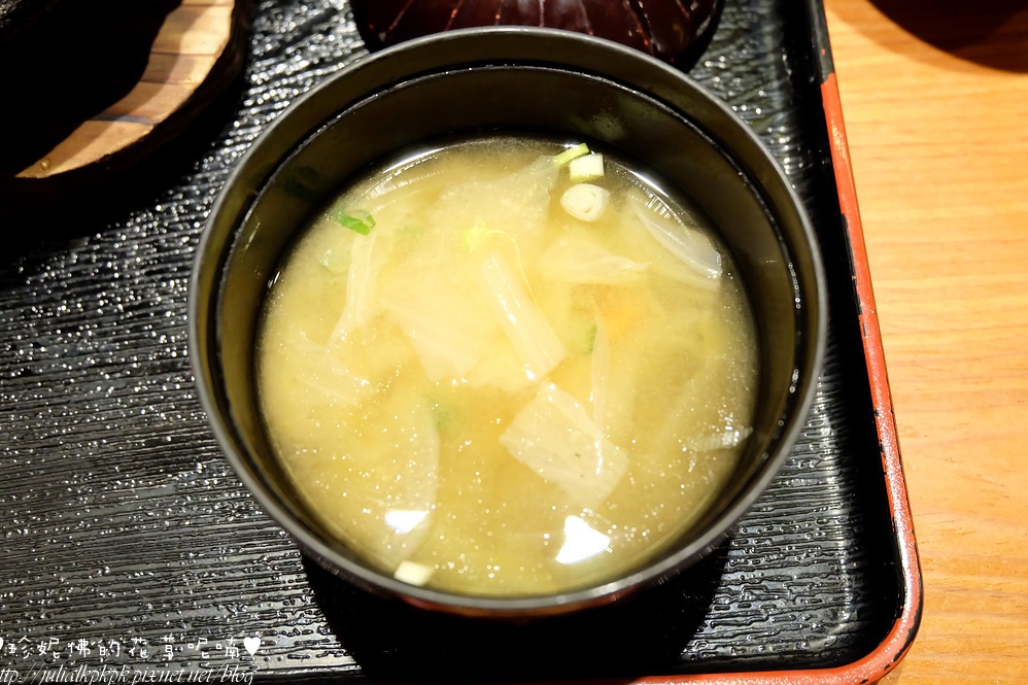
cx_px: 505
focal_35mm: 39
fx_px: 1113
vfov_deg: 34.2
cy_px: 344
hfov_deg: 49.6
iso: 3200
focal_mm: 25.6
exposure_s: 1/40
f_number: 5
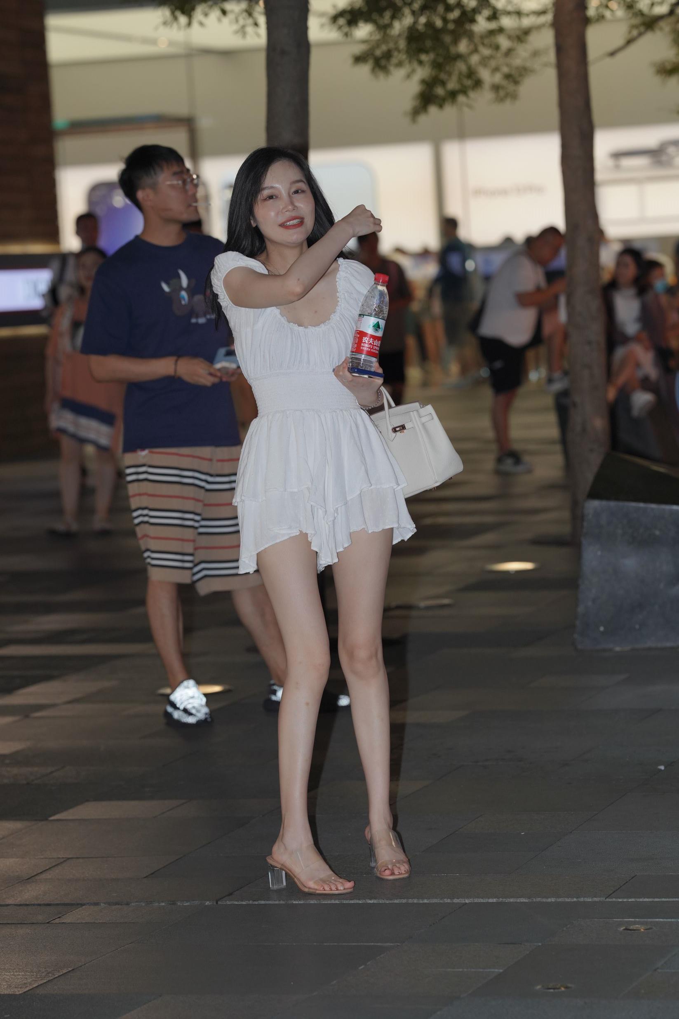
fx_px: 3820
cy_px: 510
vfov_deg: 15.2
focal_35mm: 135
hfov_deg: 10.2
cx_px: 340
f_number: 4.5
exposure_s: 1/200
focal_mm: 135
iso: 640
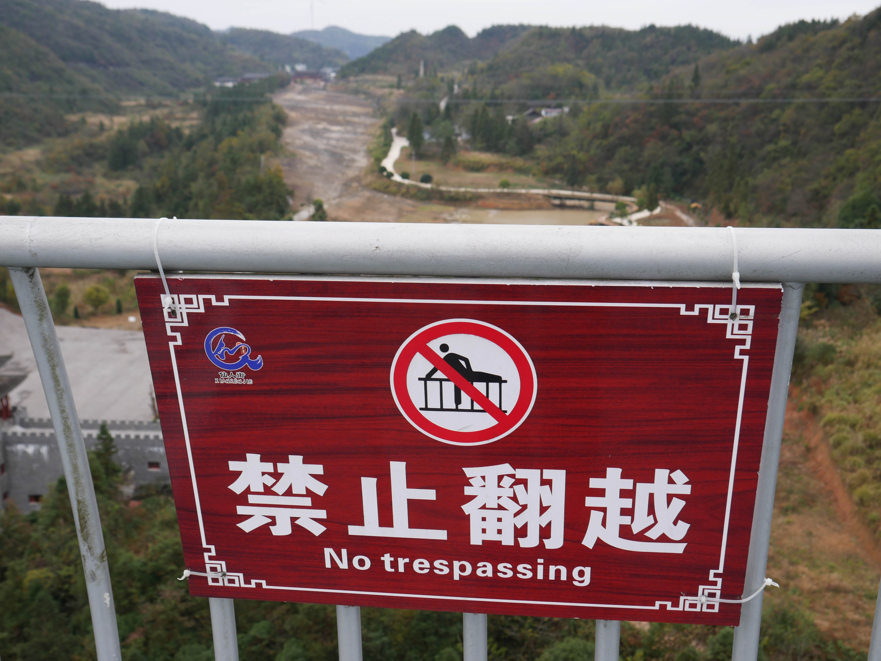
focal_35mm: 42
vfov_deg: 34.4
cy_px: 330
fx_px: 1069
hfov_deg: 44.8
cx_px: 440
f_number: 6.3
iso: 200
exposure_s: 1/160
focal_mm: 21
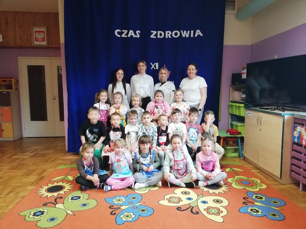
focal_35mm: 27
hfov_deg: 65.3
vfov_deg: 51.4
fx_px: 239
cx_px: 153
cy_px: 114
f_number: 2.2
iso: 400
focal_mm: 3.81
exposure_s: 1/25
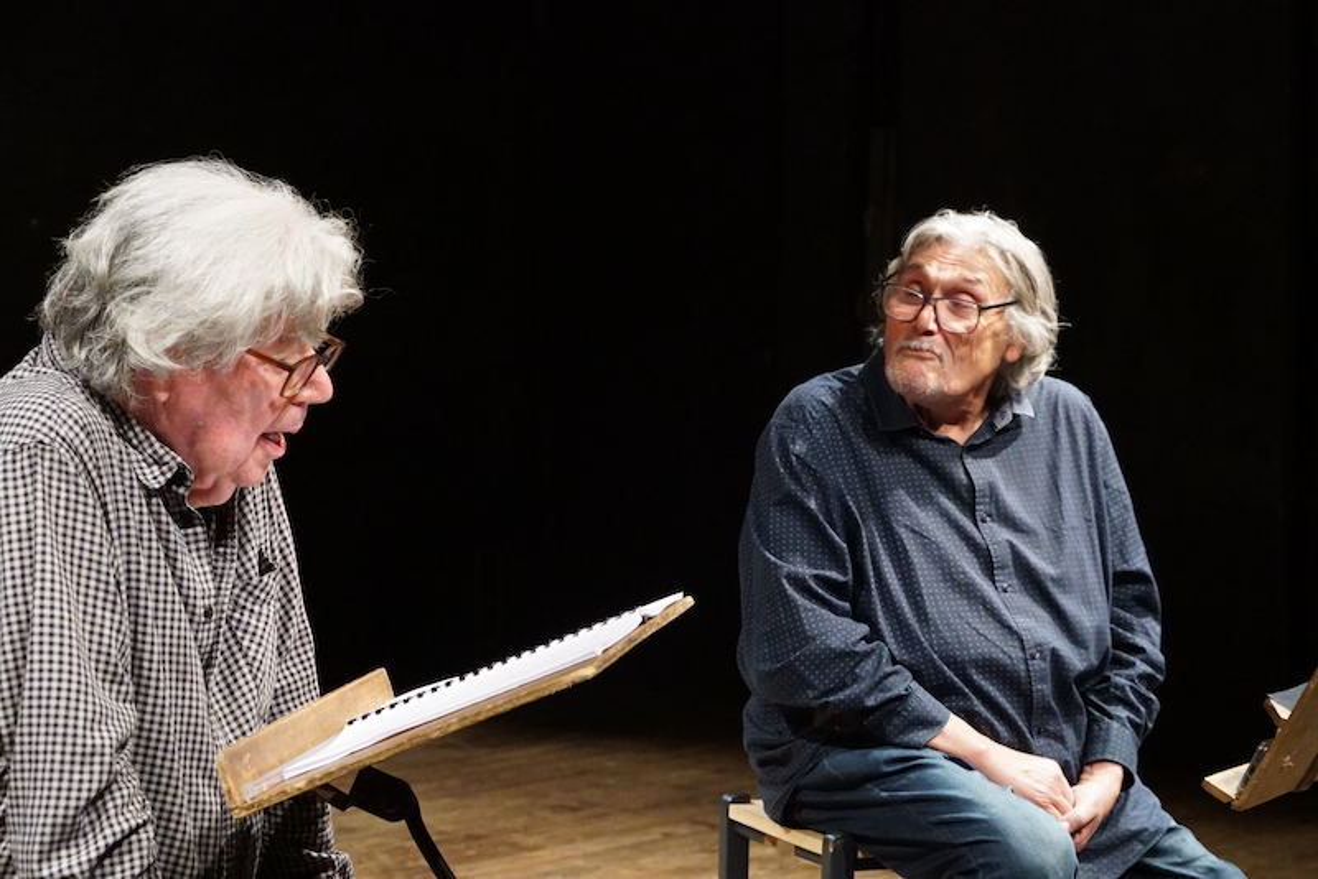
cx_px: 659
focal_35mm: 82
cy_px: 440
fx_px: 3003
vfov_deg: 16.7
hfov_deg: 24.8
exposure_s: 1/160
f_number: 8
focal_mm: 82
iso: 16000
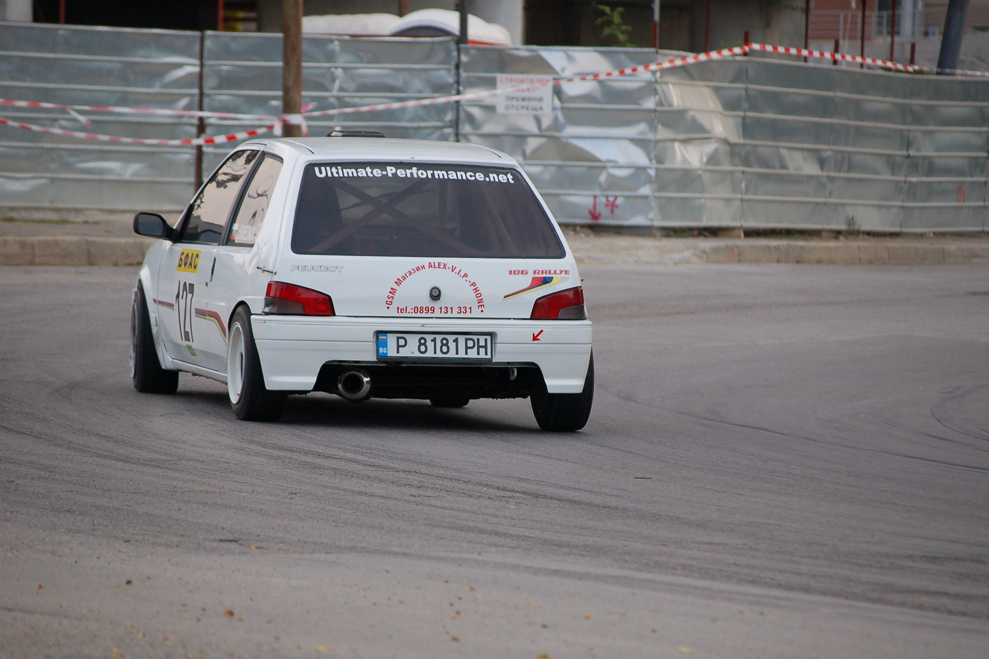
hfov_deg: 10.1
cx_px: 507
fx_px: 5604
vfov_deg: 6.7
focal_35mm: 204
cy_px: 363
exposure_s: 1/640
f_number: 5
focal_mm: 122
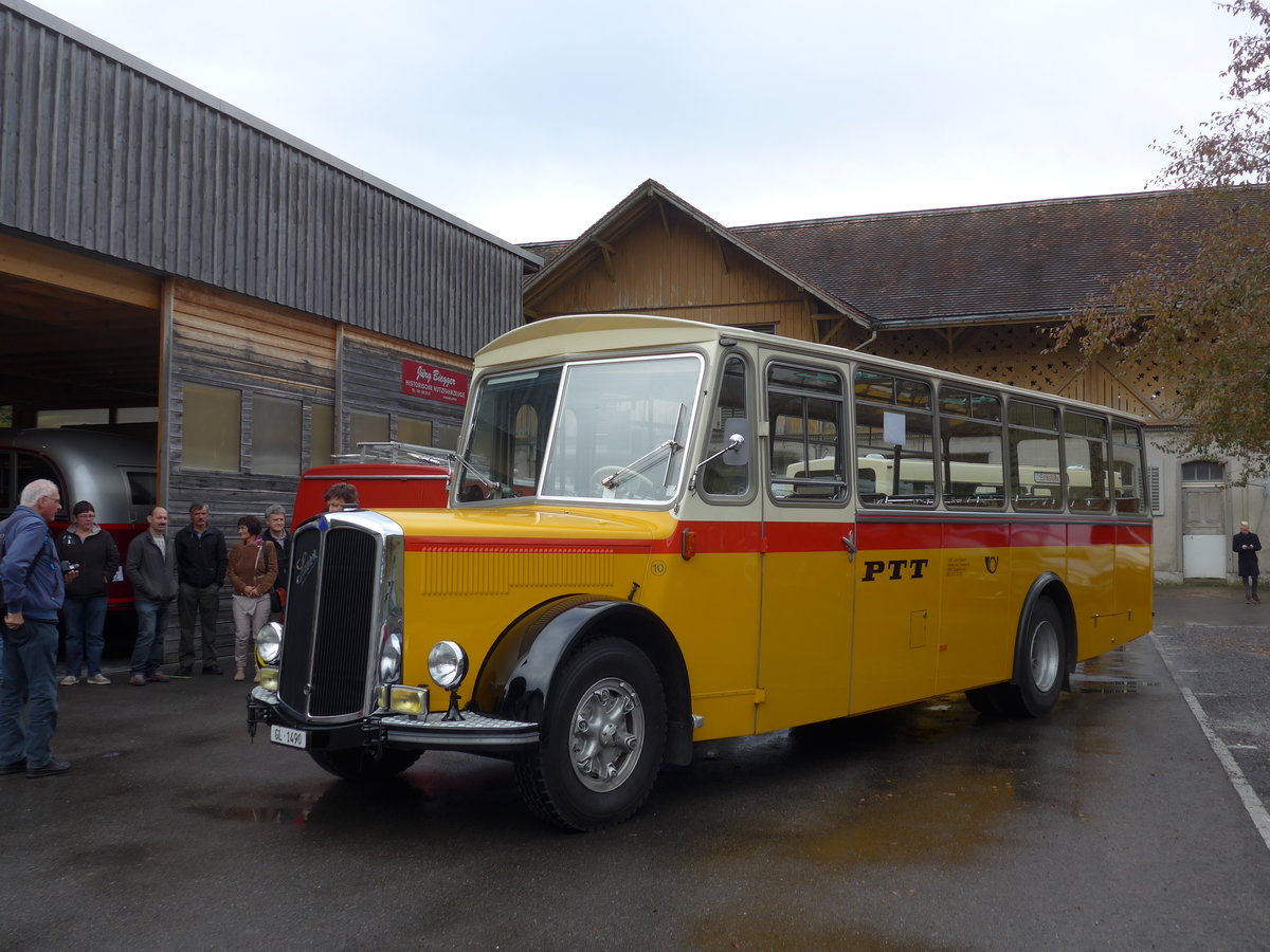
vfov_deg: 41.8
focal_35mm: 34
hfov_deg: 54.0
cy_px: 476
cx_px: 635
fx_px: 1247
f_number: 2.8
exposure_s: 1/320
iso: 80
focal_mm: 7
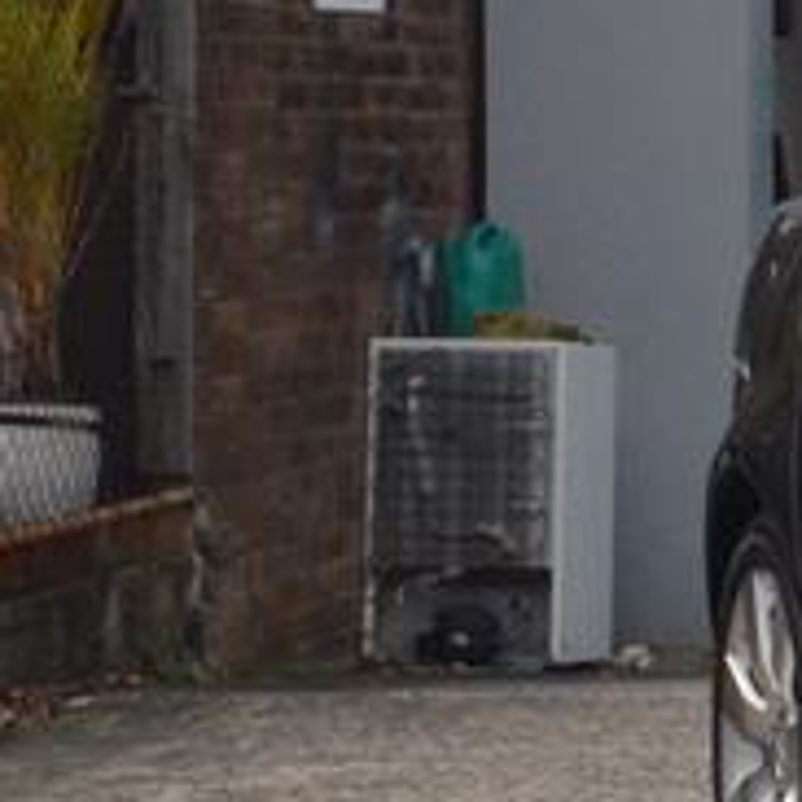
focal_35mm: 177
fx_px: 4640
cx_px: 2031
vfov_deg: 9.9
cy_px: 311
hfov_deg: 8.8
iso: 2000
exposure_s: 1/800
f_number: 14
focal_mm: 22
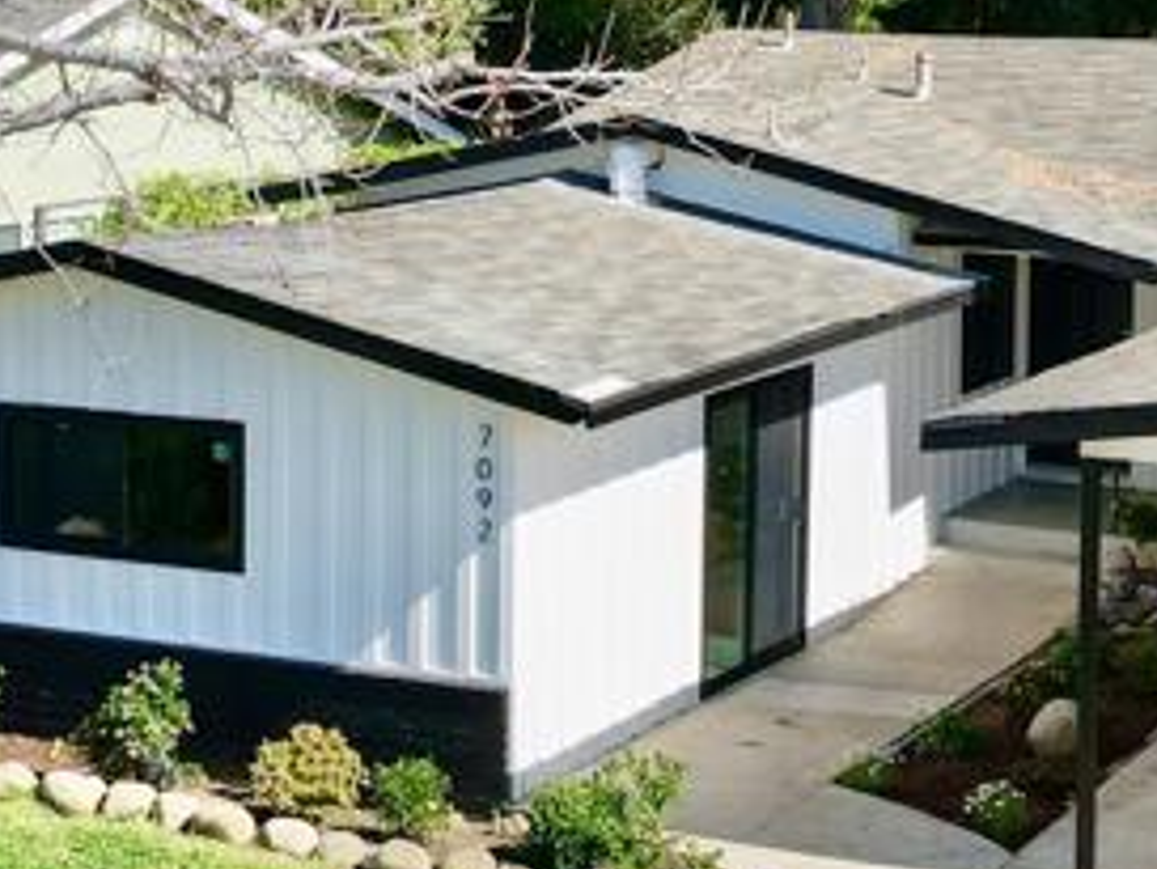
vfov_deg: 16.3
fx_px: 3009
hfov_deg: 21.8
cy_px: 187
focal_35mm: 90
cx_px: 598
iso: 100
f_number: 2.8
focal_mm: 4.5
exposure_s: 1/500
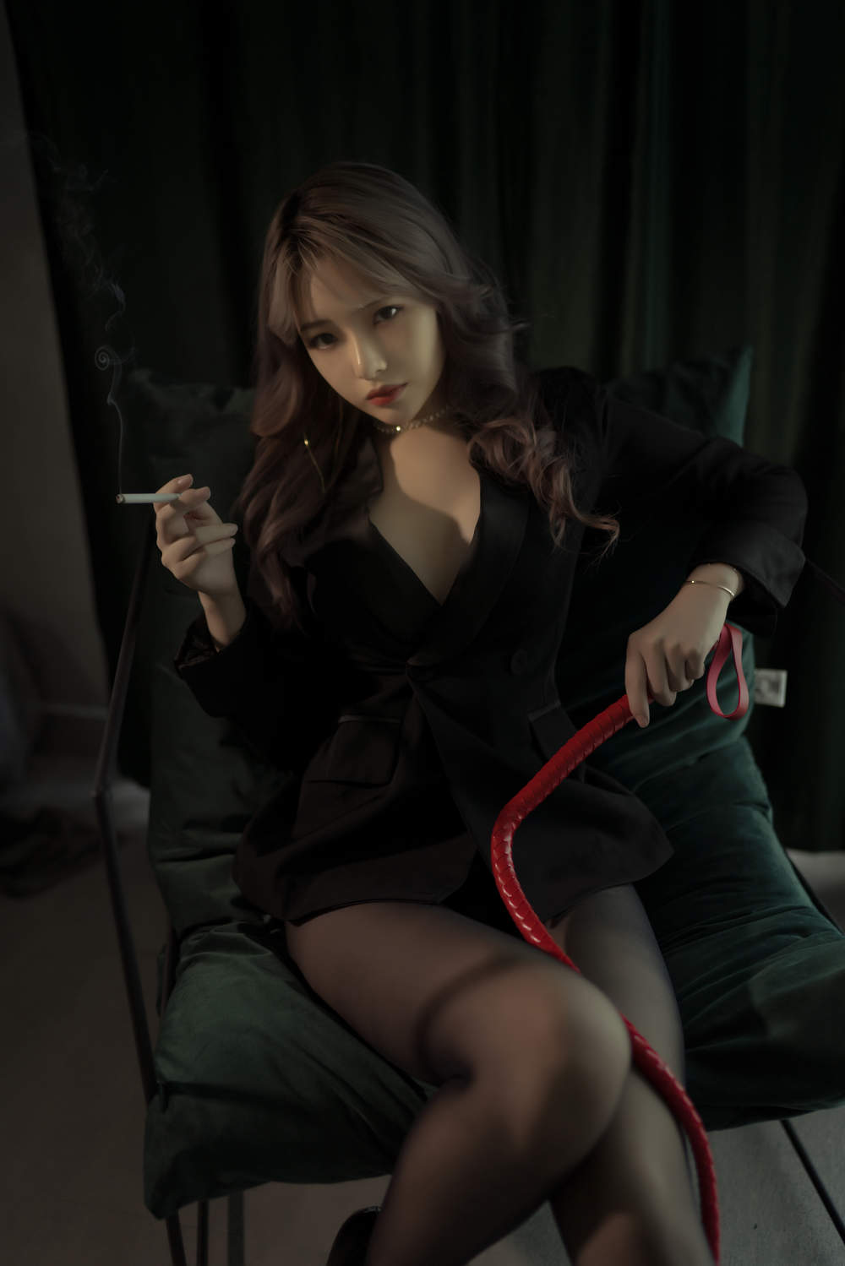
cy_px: 633
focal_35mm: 35
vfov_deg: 54.4
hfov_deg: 37.9
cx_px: 422
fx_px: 1232
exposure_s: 1/200
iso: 160
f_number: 1.4
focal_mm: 35
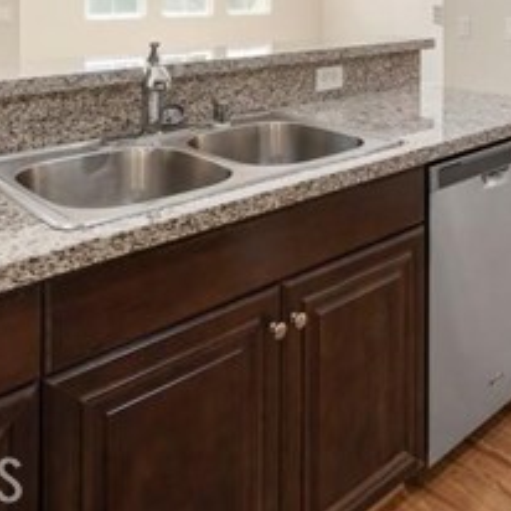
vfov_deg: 39.1
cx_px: 365
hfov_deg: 43.9
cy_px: -12
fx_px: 618
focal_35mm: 37
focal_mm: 14
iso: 400
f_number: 7.1
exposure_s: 1/13
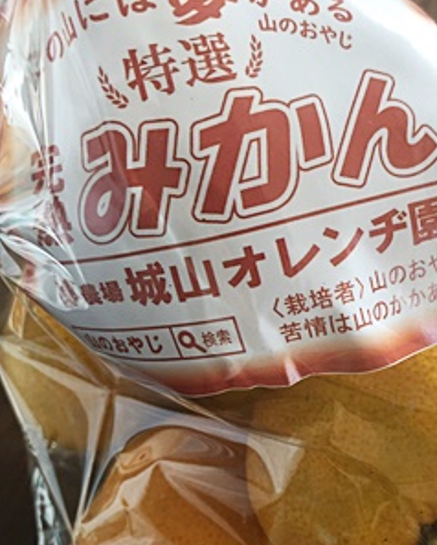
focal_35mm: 46
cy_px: 319
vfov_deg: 40.2
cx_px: 297
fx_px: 743
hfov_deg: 32.5
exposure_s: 1/24
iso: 40
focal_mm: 3.99
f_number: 1.8
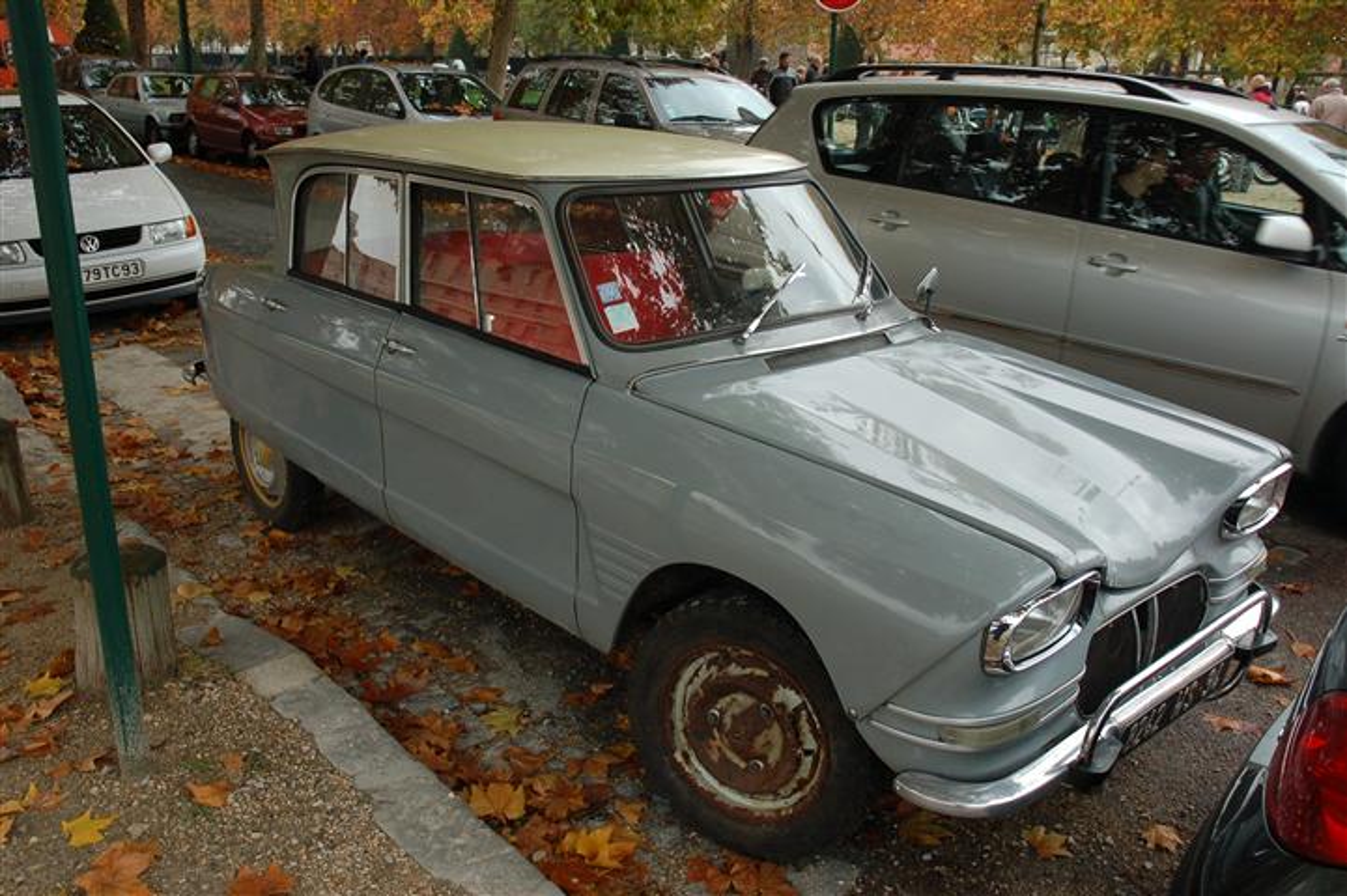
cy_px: 448
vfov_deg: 39.9
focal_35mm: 33
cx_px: 674
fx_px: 1234
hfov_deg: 57.2
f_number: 5.6
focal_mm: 22
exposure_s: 1/125
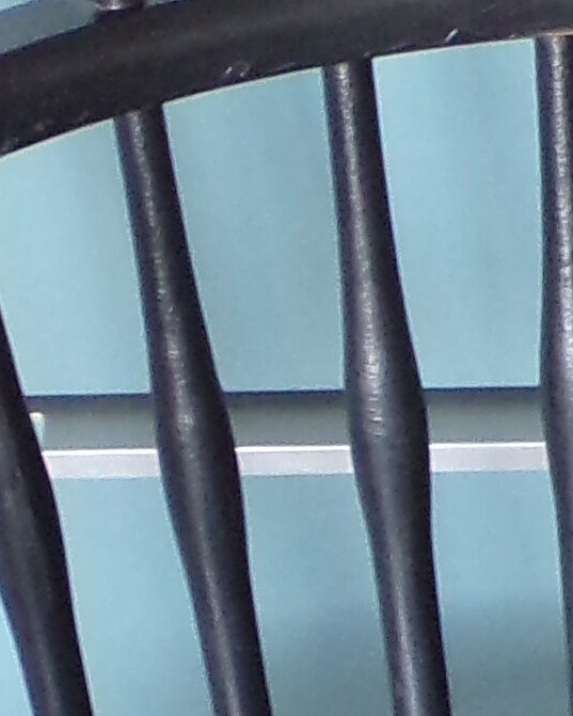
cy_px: 1018
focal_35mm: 248
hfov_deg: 6.2
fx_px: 5256
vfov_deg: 7.7
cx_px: 675
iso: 240
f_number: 3.3
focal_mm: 6.6
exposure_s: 1/17
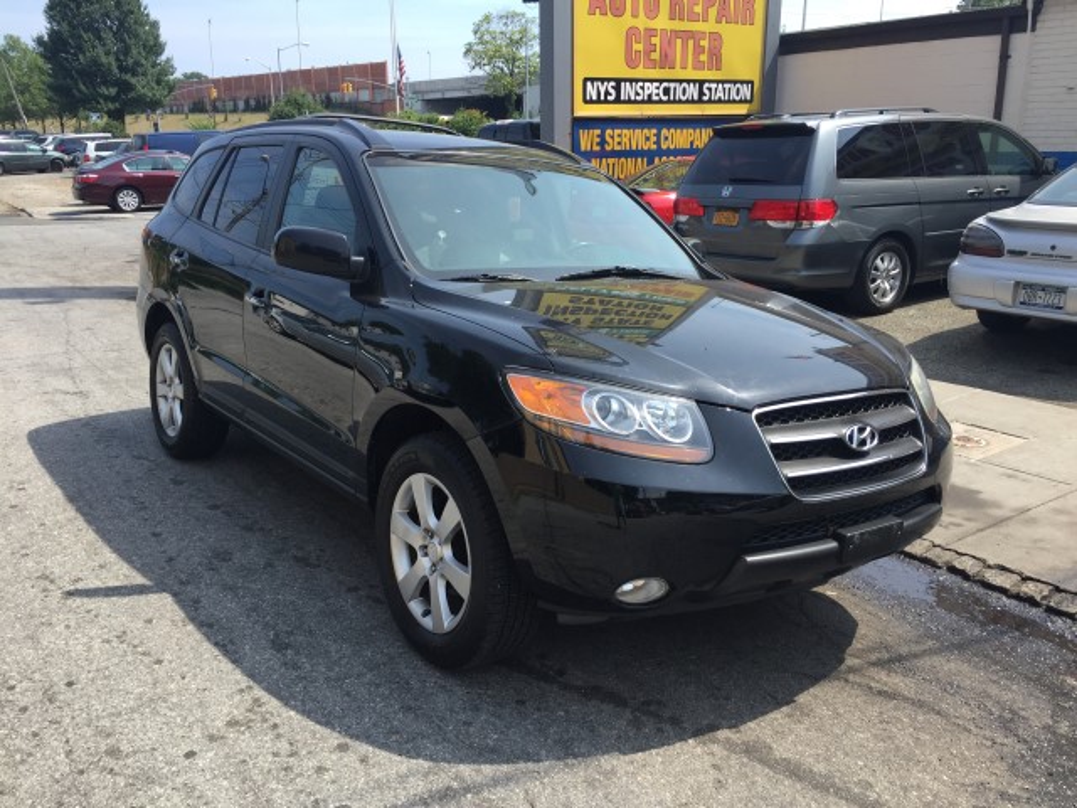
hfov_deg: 61.7
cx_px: 538
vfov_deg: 48.2
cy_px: 404
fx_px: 902
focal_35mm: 29
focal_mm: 4.15
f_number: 2.2
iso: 32
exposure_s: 1/879
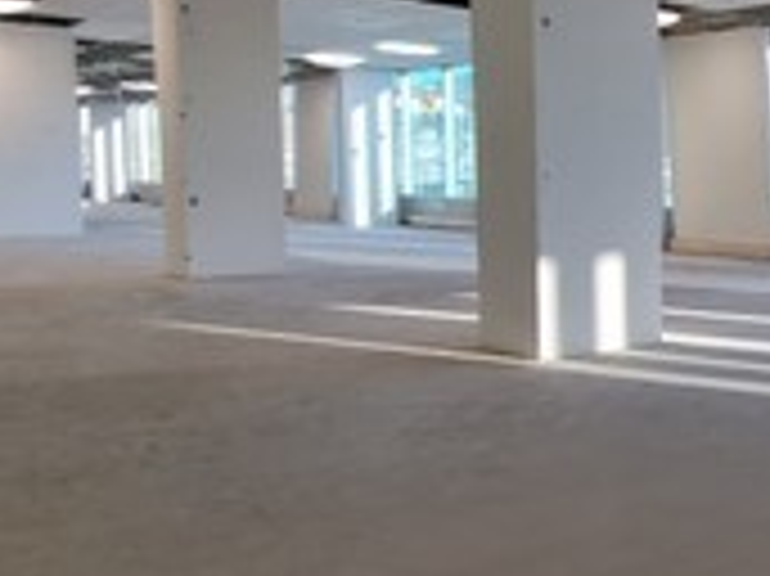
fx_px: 845
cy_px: 236
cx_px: 1121
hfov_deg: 30.4
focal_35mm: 38
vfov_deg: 37.6
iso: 64
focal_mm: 2.2
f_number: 2.2
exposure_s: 1/100
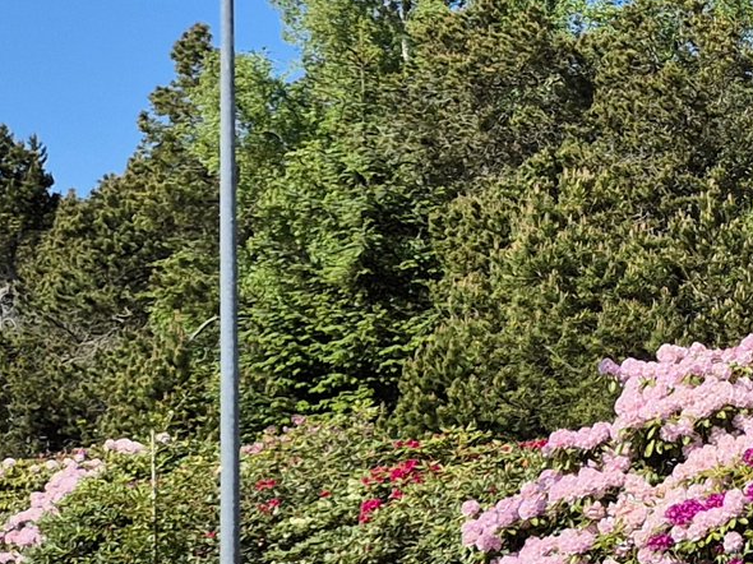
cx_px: 1720
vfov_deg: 12.7
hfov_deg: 13.2
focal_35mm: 117
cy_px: 313
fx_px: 2544
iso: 25
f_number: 1.8
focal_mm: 5.4
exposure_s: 1/1700
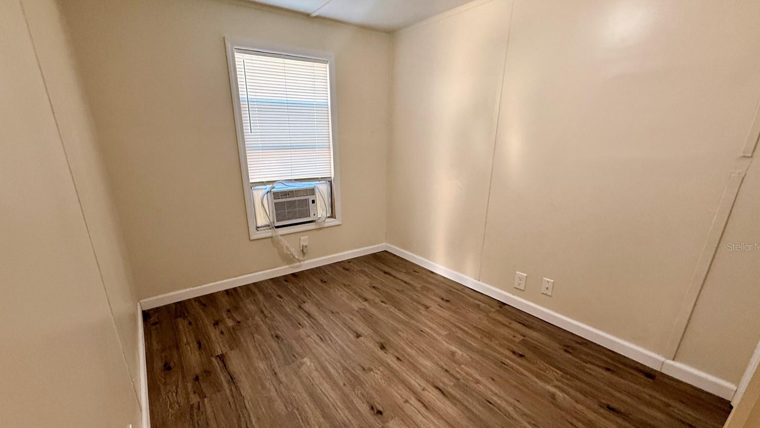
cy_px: 246
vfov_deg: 66.7
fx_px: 322
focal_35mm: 16
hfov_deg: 99.4
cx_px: 375
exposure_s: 1/99
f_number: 2.2
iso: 320
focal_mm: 2.22
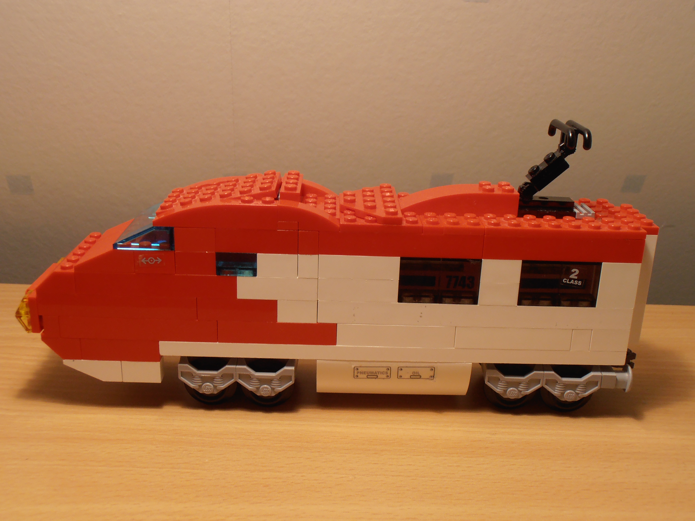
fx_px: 883
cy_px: 260
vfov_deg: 32.9
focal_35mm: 44
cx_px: 348
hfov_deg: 42.9
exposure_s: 1/20
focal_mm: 7.87
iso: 125
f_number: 4.2
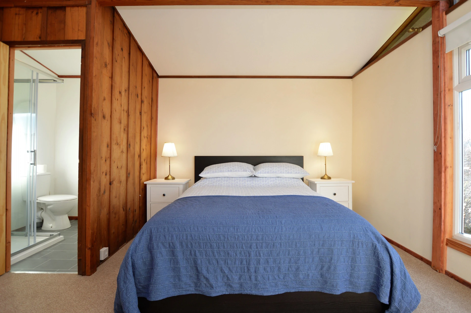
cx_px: 236
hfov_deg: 95.0
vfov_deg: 71.9
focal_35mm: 16
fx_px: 216
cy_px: 156
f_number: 4
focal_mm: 11
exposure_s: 1/60
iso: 140
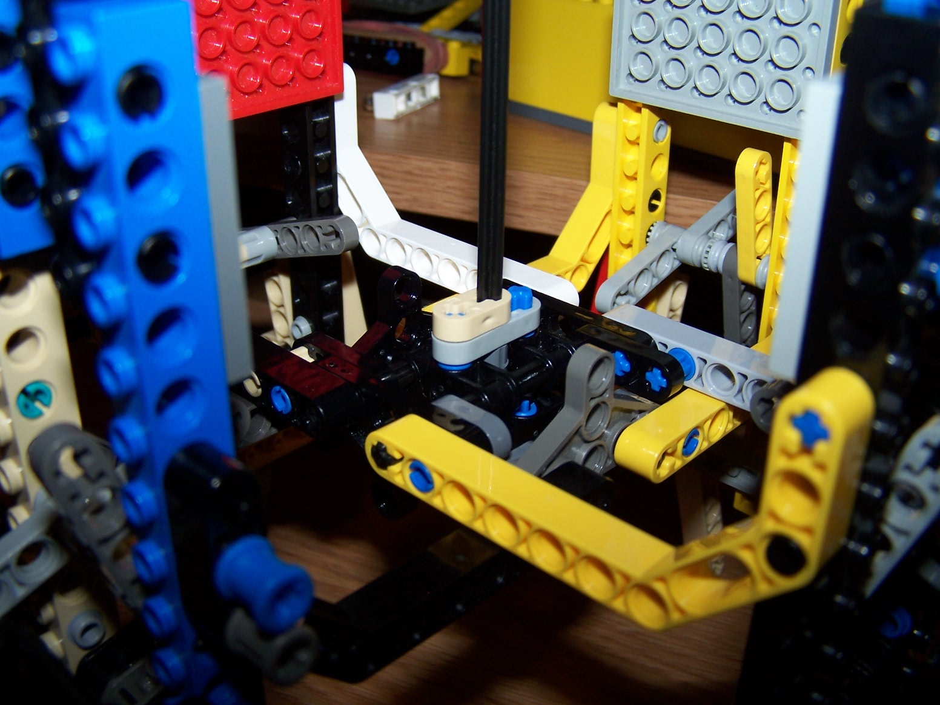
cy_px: 352
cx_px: 470
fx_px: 1032
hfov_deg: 49.0
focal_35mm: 38
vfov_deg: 37.7
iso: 80
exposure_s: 1/60
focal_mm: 6.3
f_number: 2.8
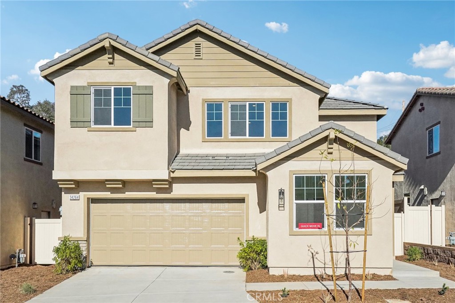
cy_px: 152
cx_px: 228
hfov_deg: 58.7
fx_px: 404
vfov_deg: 41.1
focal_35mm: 32
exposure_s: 1/8000
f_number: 9
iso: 3200
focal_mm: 32
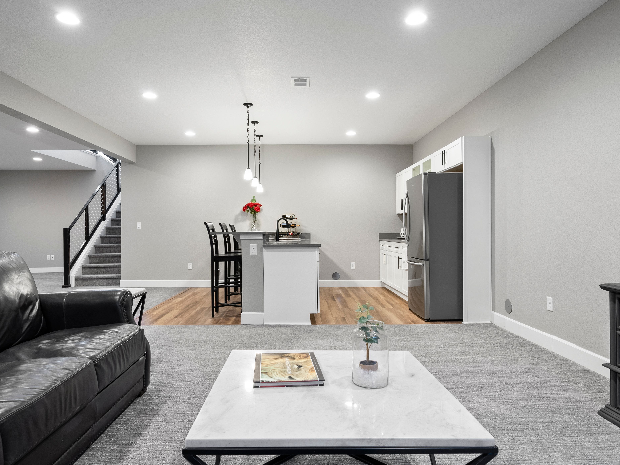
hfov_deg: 73.9
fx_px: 412
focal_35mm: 23
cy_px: 236
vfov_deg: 58.9
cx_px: 301
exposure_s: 1/2.5
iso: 640
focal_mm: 21
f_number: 8
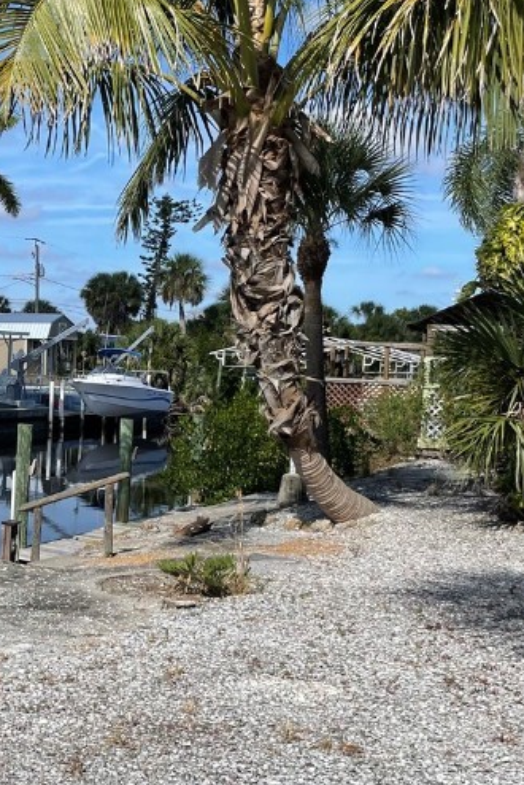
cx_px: -11
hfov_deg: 23.1
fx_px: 1221
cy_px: 407
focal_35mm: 56
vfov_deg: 35.6
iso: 32
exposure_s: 1/4831
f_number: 1.6
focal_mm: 4.2
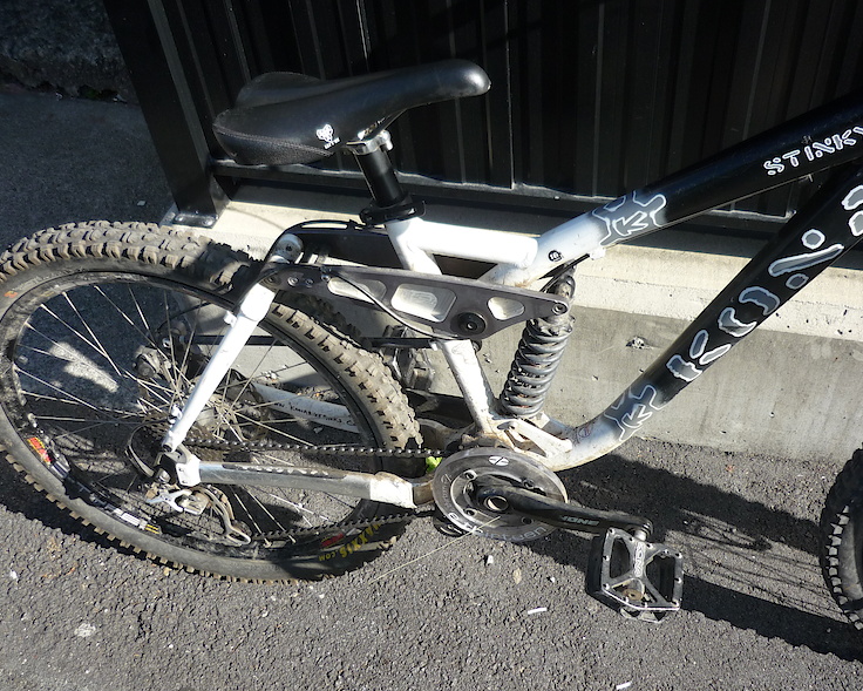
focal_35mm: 35
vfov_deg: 42.2
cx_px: 450
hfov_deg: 51.5
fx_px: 894
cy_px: 351
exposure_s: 1/640
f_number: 2.8
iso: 100
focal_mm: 5.5
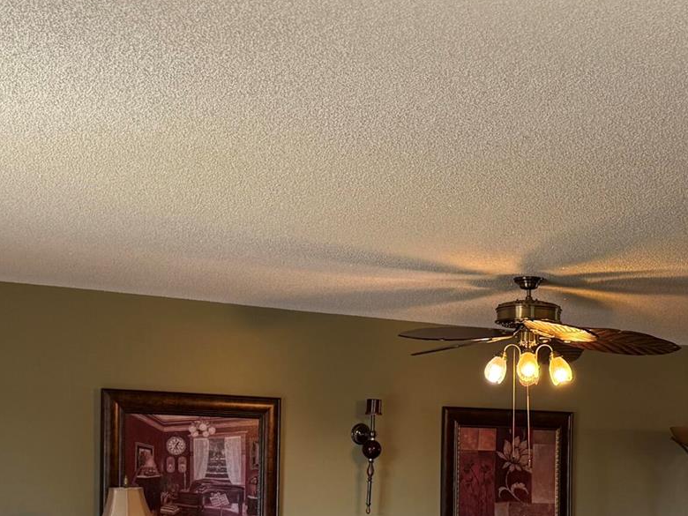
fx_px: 1252
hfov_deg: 30.4
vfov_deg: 22.7
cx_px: 478
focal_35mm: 63
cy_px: 470
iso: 250
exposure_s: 1/120
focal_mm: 6.76
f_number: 1.78
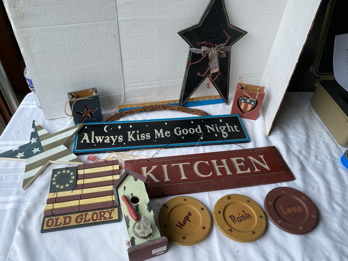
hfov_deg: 67.3
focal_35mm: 26
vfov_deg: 53.1
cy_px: 130
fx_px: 261
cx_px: 174
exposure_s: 1/799
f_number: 1.8
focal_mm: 4.25
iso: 32
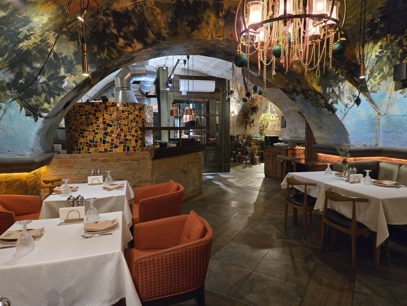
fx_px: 270
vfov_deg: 58.9
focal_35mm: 23
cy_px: 153
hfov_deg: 73.9
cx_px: 204
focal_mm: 5.4
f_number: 1.8
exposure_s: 1/100
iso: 1600
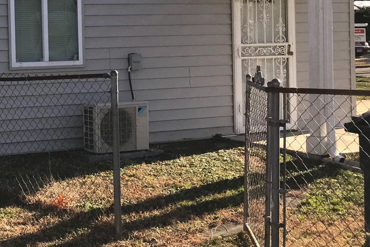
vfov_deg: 18.5
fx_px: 750
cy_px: 56
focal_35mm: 73
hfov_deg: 25.9
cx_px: -23
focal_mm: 3.99
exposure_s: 1/2591
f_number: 1.8
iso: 20
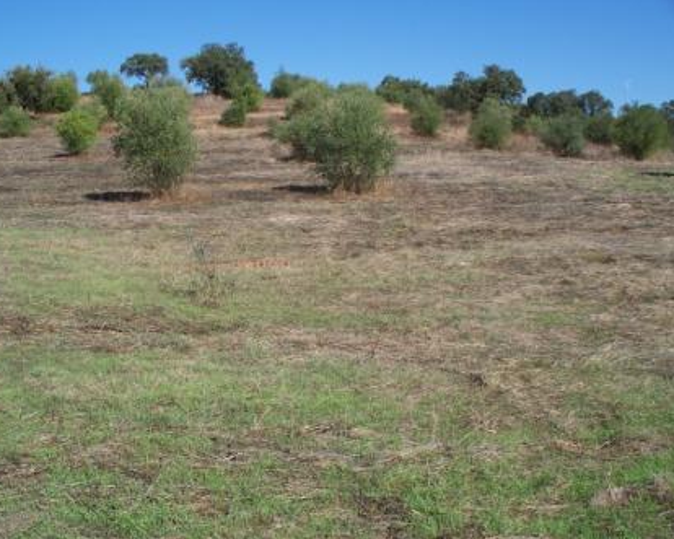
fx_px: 758
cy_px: 267
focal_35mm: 38
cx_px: 316
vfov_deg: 39.1
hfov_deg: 47.9
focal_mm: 7.54
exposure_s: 1/400
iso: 64
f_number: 5
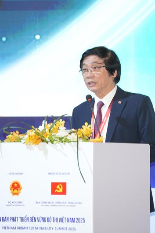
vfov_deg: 6.8
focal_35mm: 302
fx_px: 1952
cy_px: 117
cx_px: 90
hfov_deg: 4.5
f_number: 3.2
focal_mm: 200
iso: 1000
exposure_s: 1/160
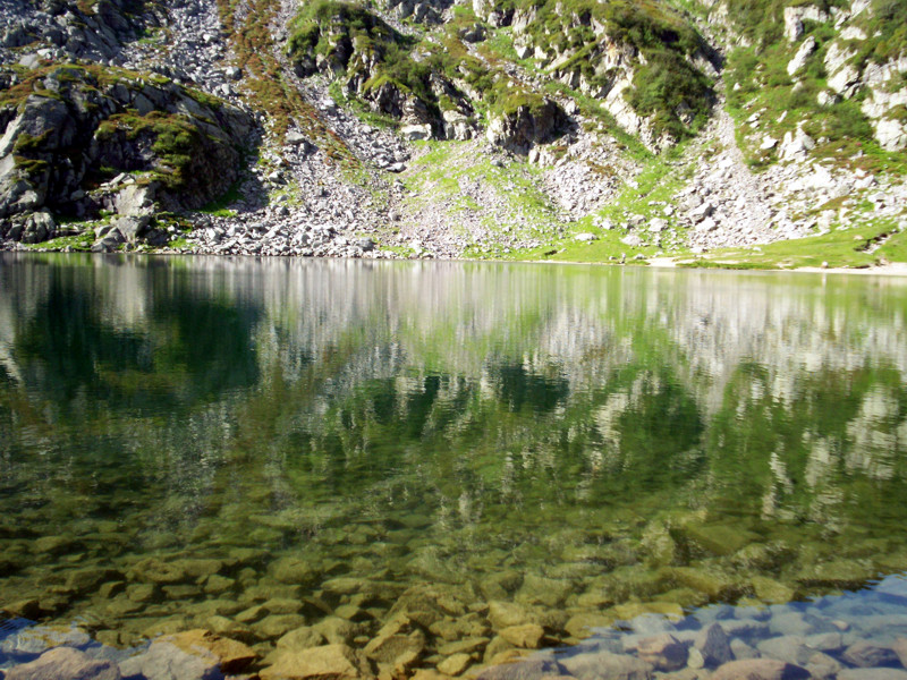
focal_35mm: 36
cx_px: 454
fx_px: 943
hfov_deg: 51.4
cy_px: 340
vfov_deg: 39.7
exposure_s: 1/190
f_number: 4.5
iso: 100
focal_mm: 5.9
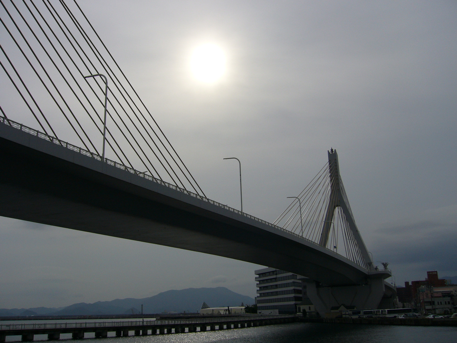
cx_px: 228
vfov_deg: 40.7
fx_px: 462
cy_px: 172
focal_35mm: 35
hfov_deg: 52.6
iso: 80
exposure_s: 1/800
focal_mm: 5.8
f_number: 5.6
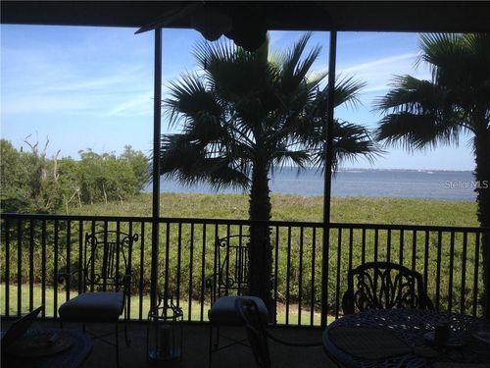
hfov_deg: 52.6
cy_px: 184
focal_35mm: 35
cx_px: 245
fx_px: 495
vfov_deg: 40.7
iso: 50
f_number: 2.4
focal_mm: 4.28
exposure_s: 1/552
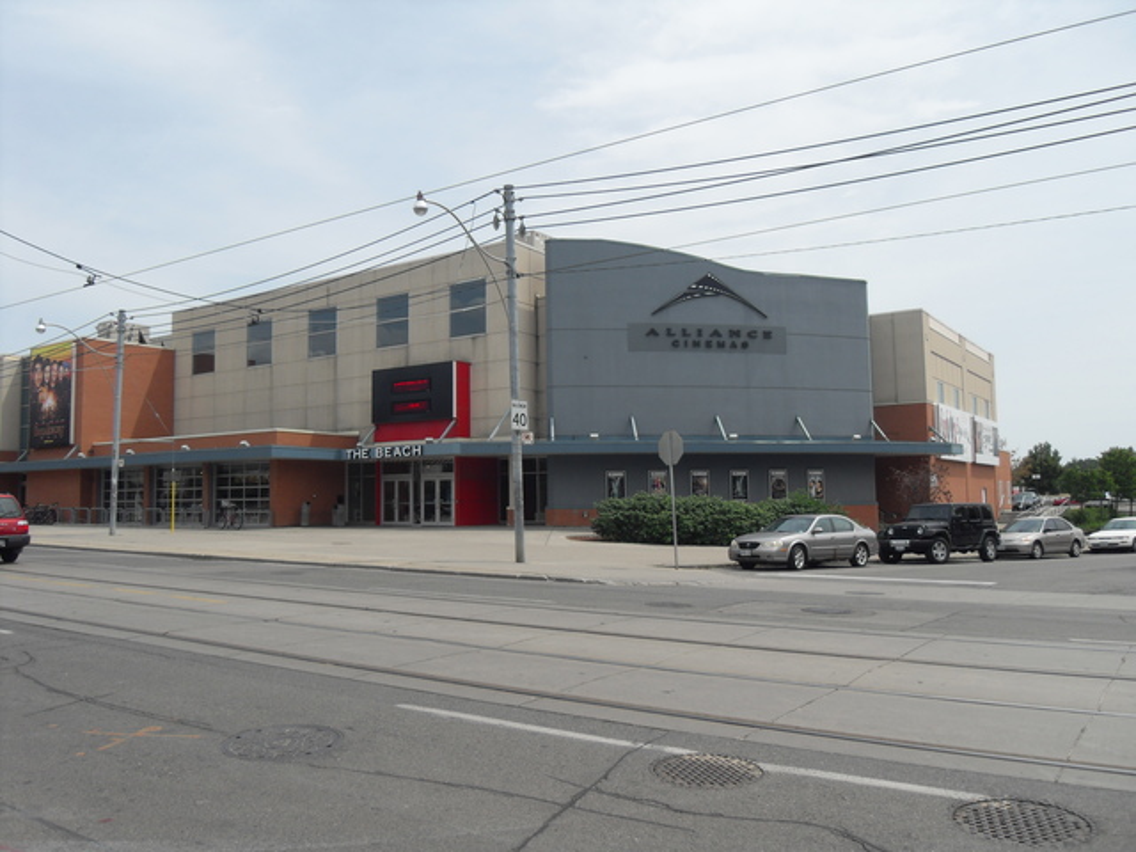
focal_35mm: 28
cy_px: 426
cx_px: 568
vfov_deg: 49.7
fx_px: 919
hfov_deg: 63.4
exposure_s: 1/350
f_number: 7.1
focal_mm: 6
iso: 80
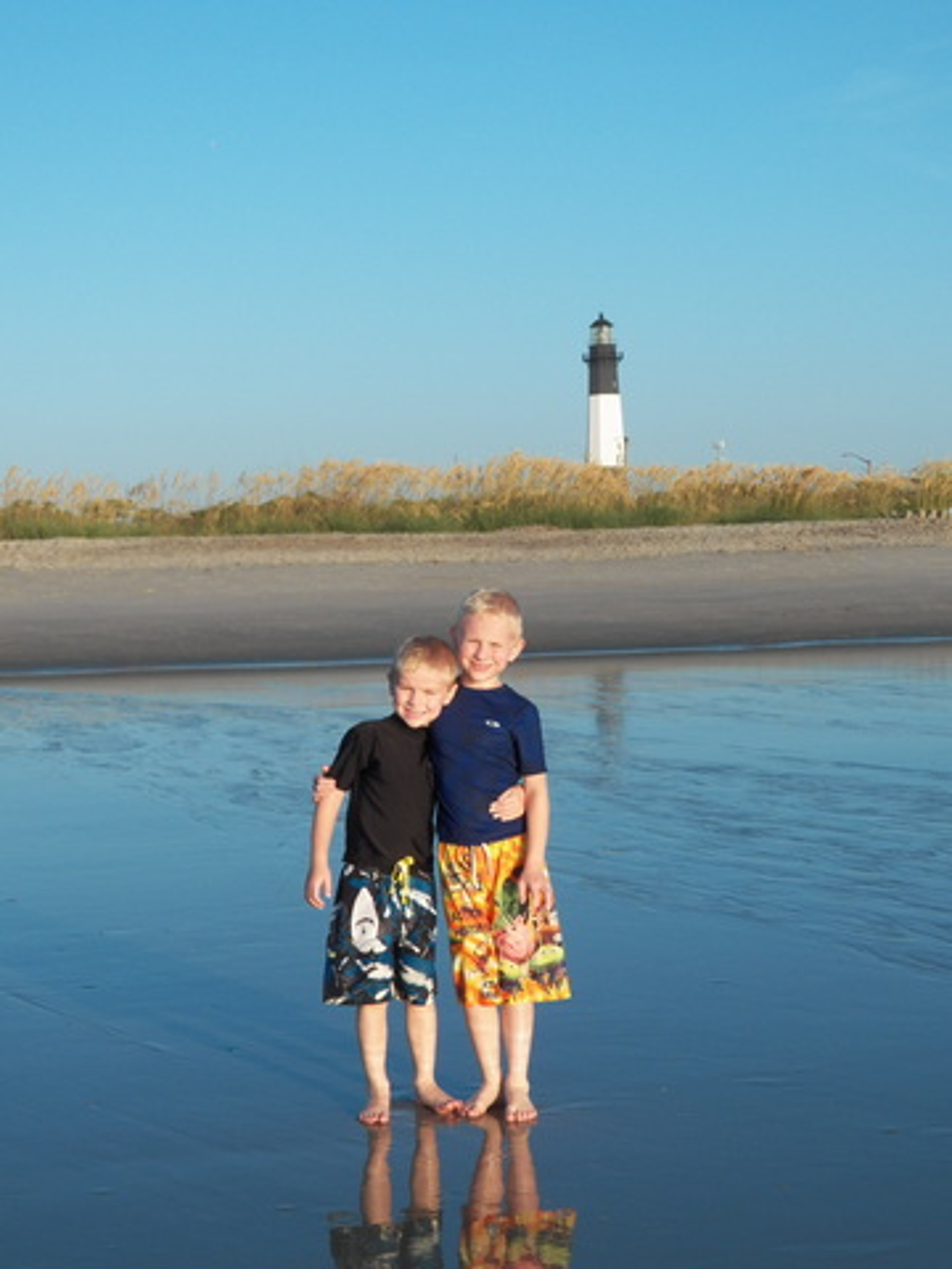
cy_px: 634
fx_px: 2714
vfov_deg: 26.3
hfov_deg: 19.9
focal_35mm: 74
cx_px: 476
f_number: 4
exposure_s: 1/640
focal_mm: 13.2
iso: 125
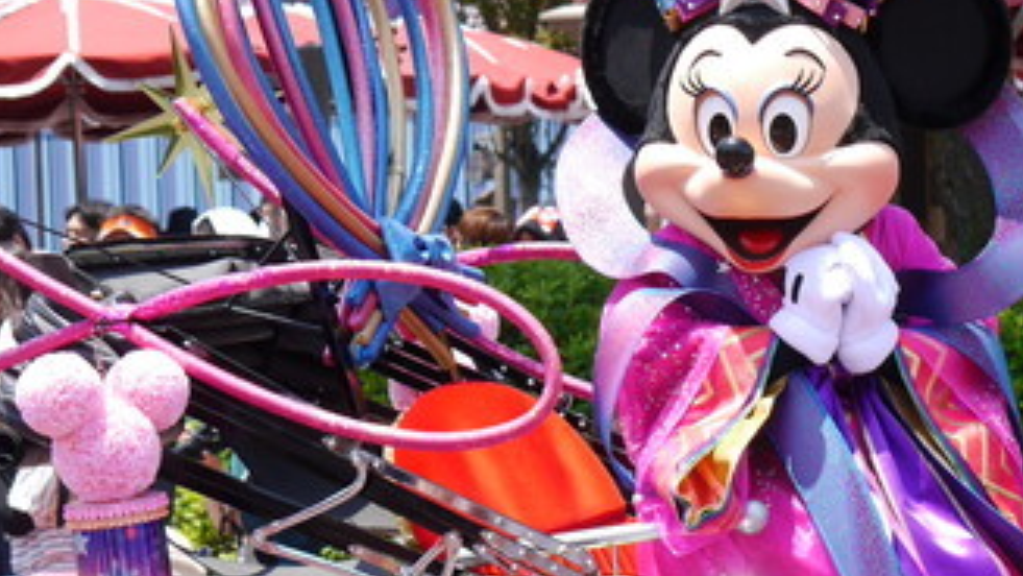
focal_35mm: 192
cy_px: 404
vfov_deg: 6.3
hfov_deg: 11.2
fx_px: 5209
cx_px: 832
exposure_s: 1/250
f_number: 5.6
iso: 160
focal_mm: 45
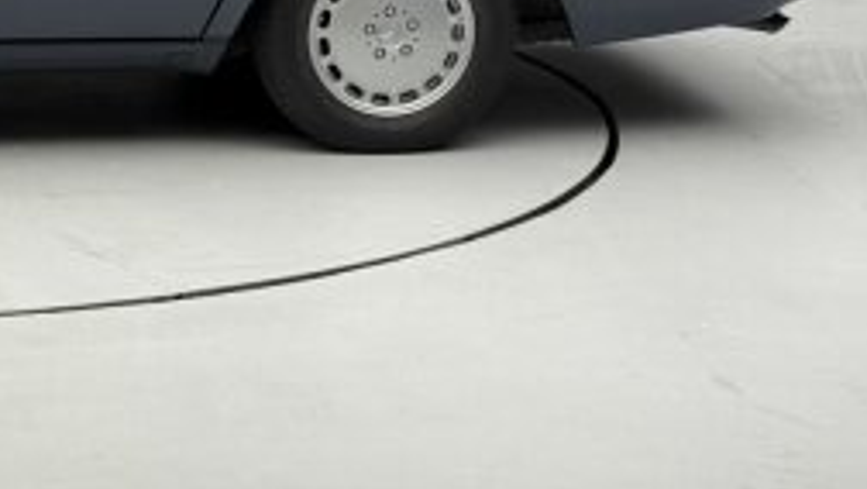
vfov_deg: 9.1
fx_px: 3059
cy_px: 52
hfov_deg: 15.6
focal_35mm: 133
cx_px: -151
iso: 64
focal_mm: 6.76
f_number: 1.78
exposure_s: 1/49
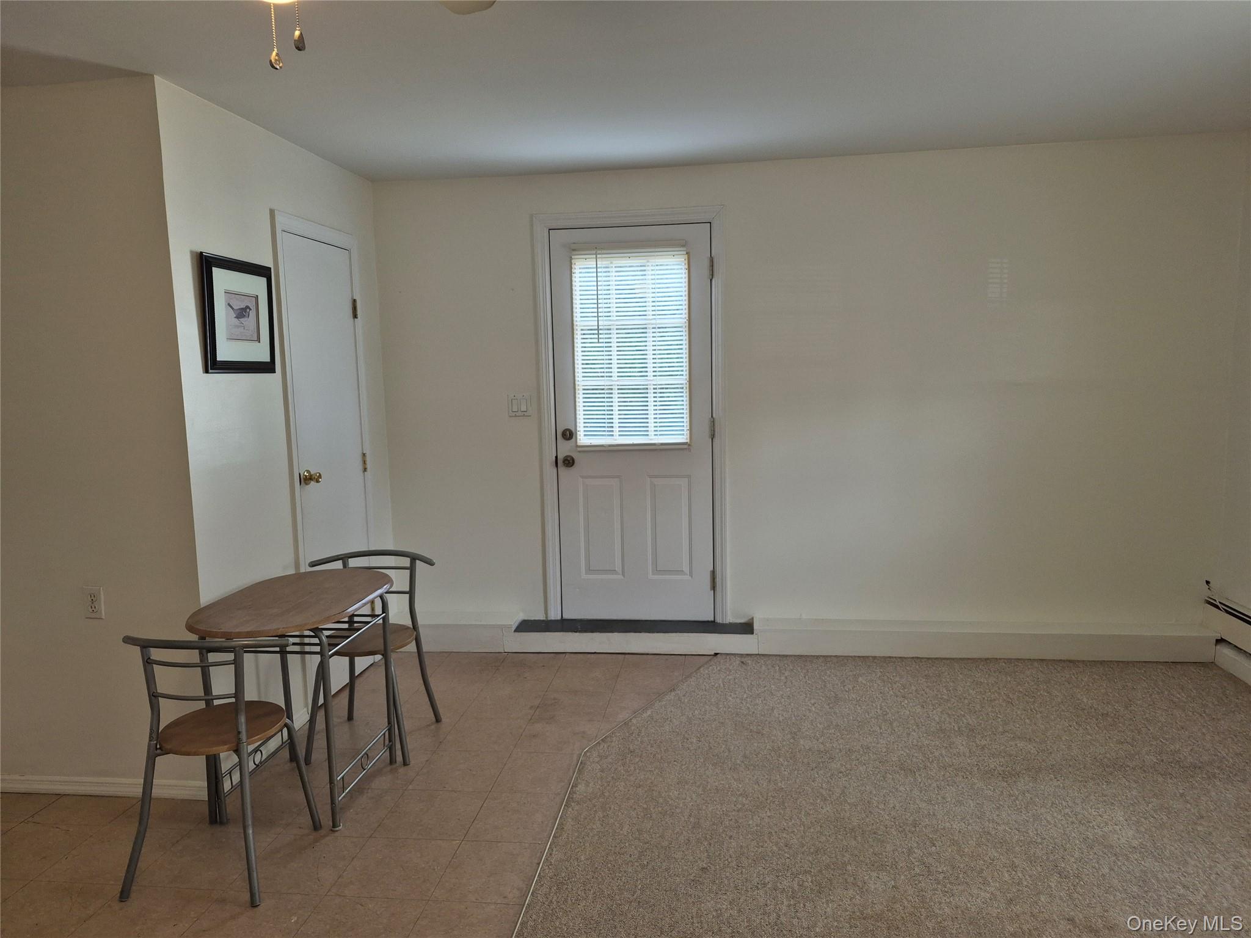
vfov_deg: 58.9
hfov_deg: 73.9
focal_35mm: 23
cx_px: 626
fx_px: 831
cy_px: 469
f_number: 1.8
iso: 160
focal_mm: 5.4
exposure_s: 1/180
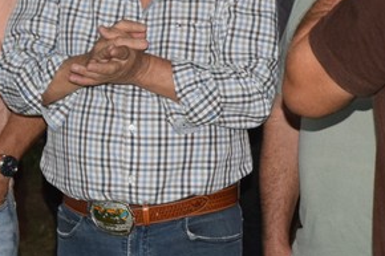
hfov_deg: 9.6
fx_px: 2287
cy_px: 66
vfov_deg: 6.4
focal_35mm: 214
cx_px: 300
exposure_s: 1/60
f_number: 4.5
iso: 3200
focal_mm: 46
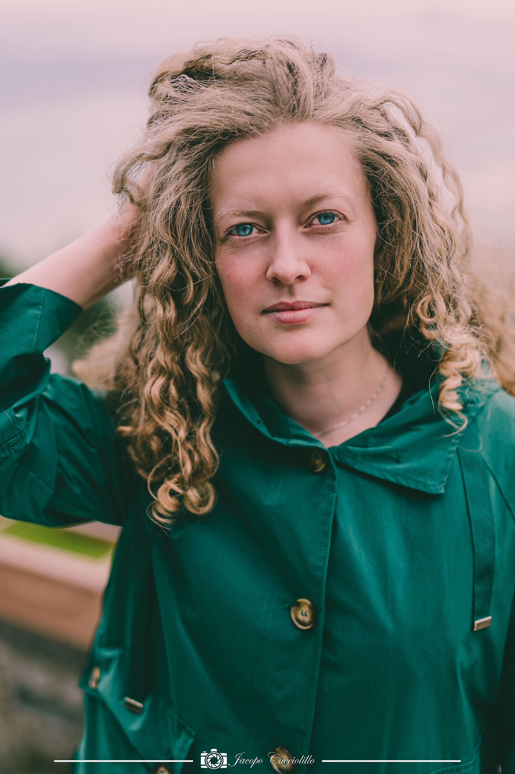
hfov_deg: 27.0
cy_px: 387
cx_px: 258
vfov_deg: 39.6
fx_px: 1074
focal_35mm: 50
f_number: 1.8
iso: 100
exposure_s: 1/2000
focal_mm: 50
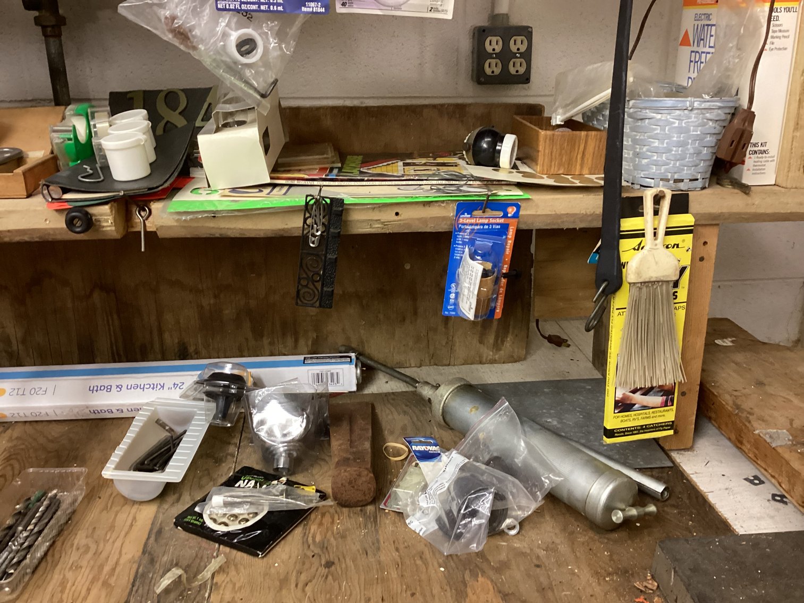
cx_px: 402
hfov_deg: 58.3
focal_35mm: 31
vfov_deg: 45.4
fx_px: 720
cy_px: 302
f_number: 2.4
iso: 320
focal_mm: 3.3
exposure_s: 1/50
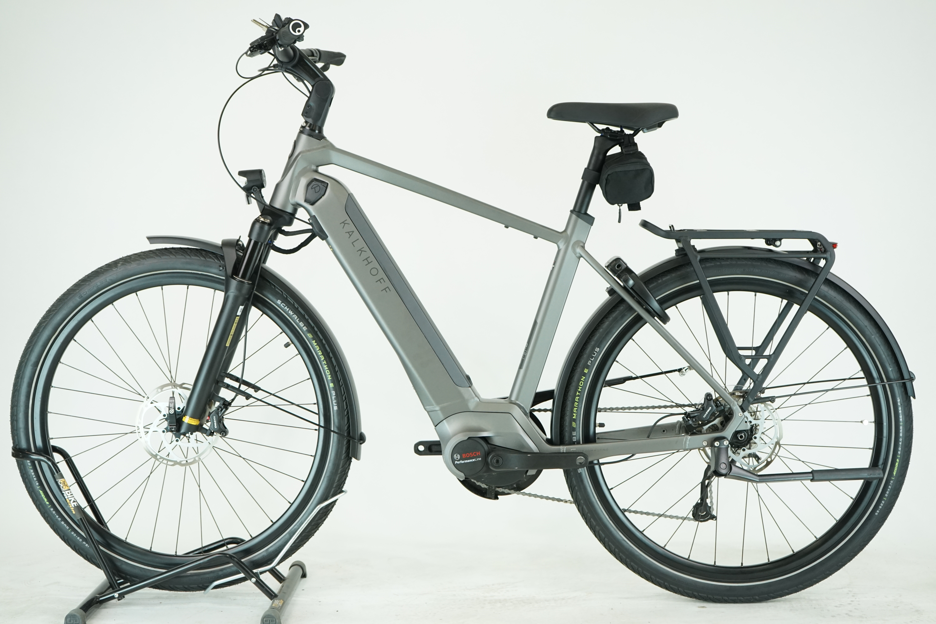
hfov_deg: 36.9
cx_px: 468
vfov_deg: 25.1
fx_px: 1404
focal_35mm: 54
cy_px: 312
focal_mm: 54
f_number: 5.6
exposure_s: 1/200
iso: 1600
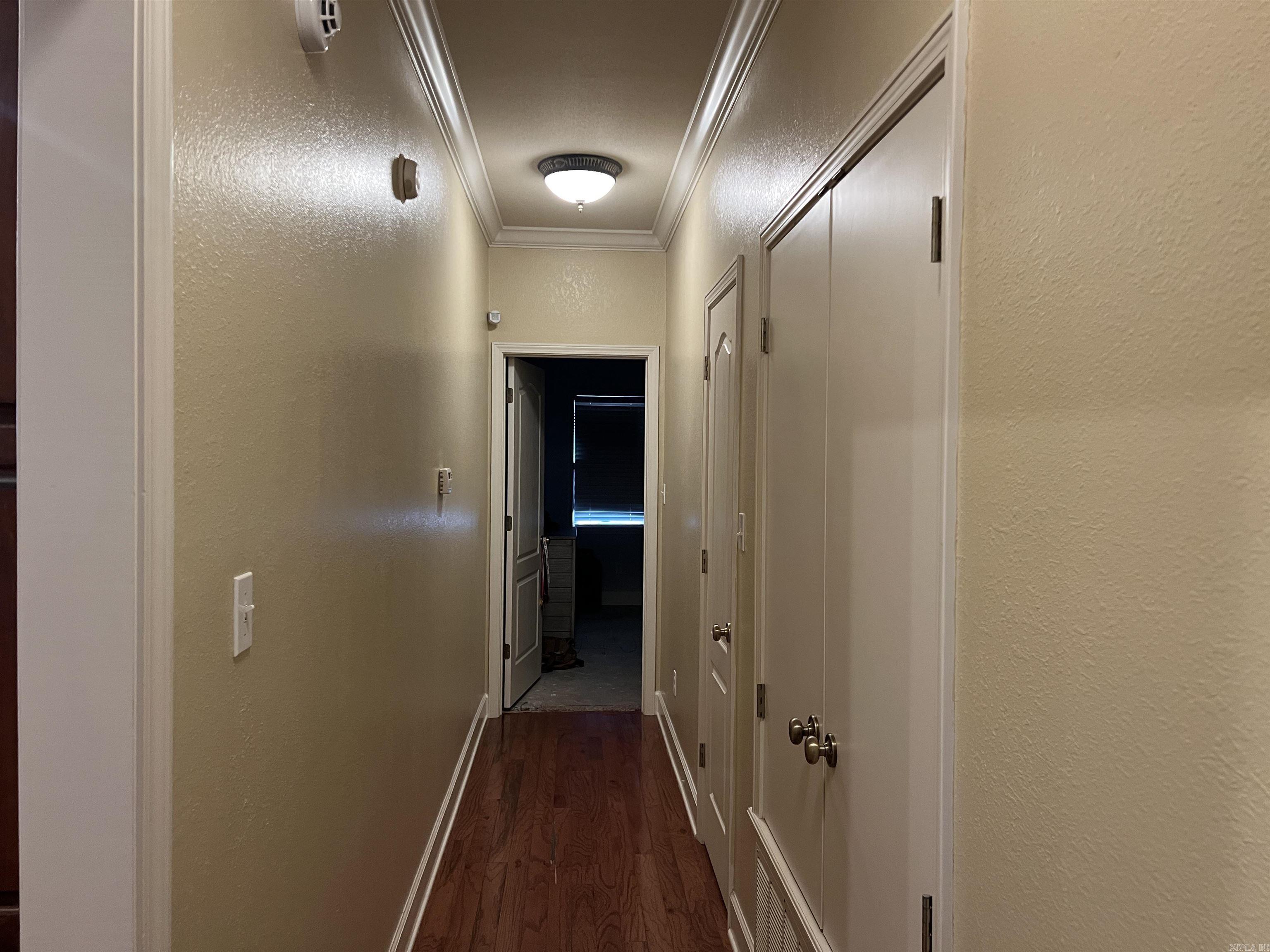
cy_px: 476
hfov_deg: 67.3
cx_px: 635
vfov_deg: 53.1
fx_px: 954
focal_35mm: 26
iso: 250
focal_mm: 5.7
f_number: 1.5
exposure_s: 1/60
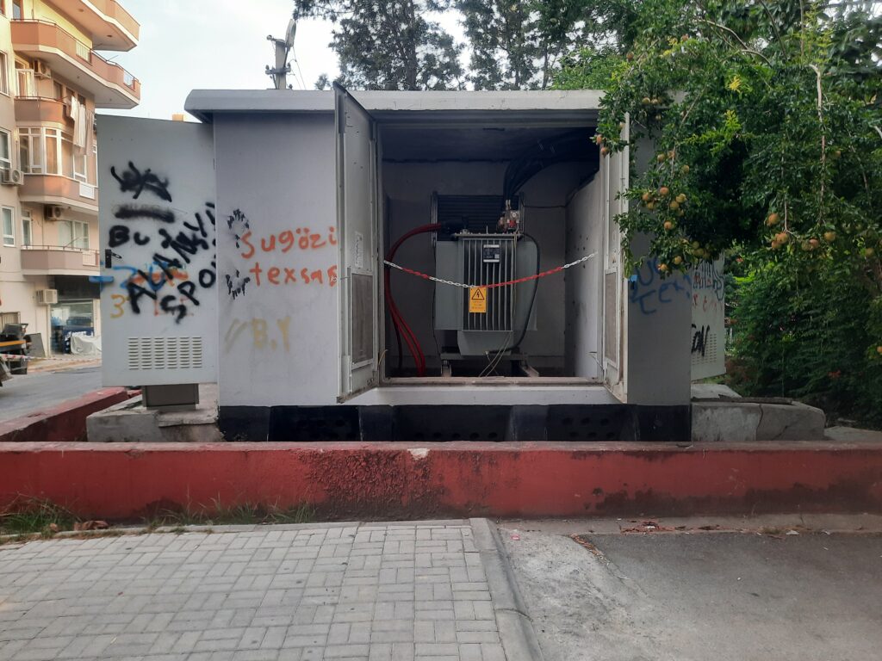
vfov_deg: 54.9
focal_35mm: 25
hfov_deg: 69.4
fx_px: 637
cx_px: 441
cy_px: 330
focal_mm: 4.6
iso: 80
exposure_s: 1/50
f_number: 2
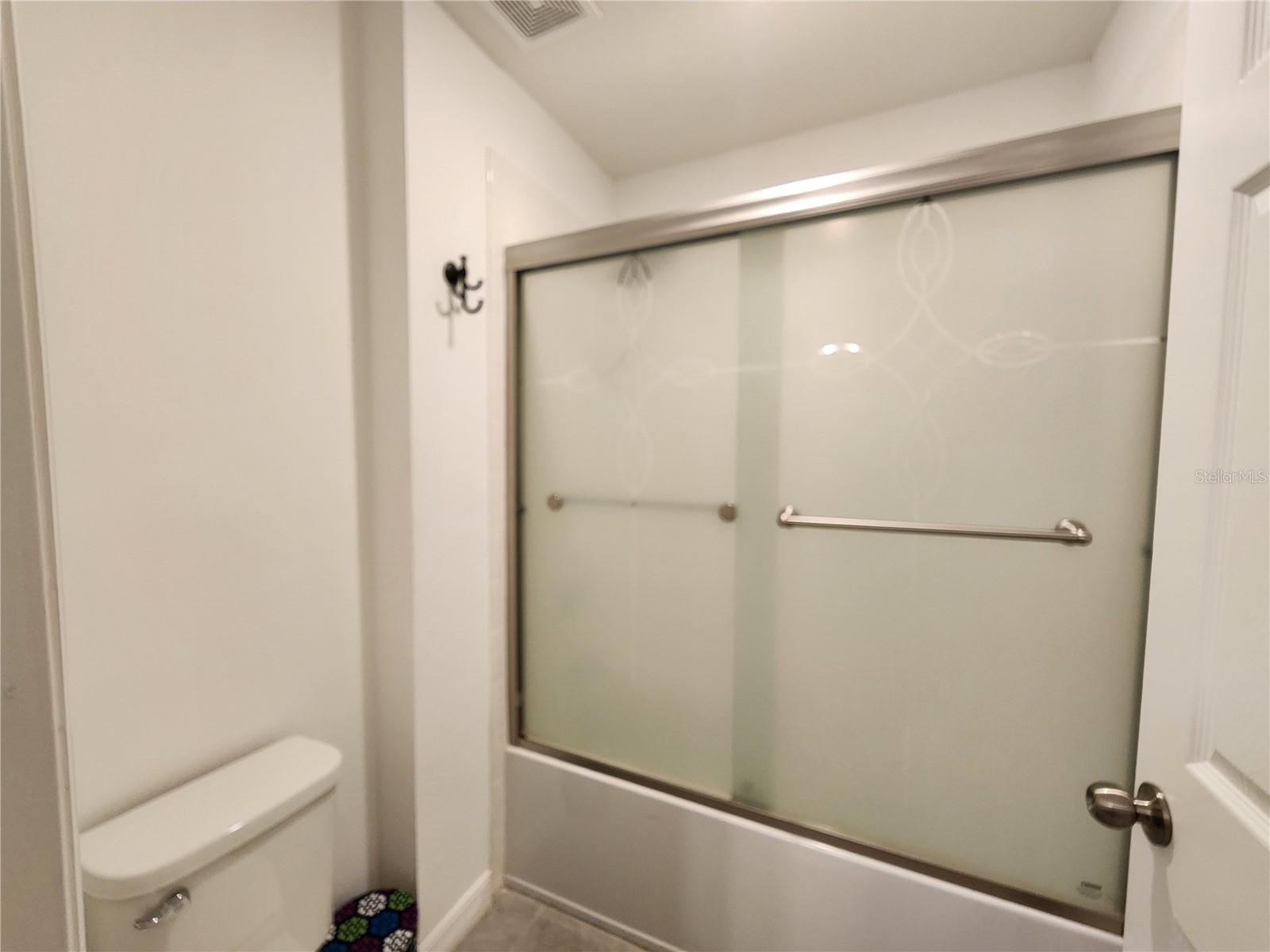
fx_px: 477
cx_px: 635
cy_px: 476
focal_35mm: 13
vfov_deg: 89.9
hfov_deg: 106.2
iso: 250
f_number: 2.2
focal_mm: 2.2
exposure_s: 1/60
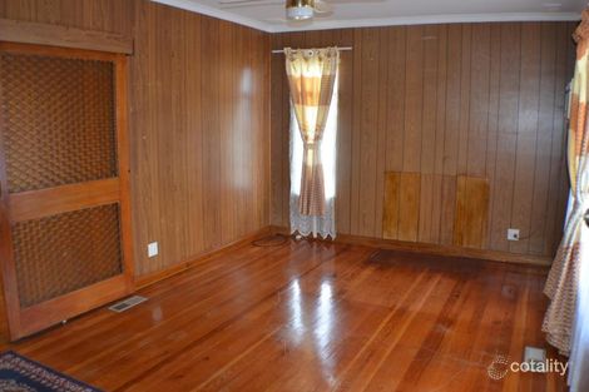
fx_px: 589
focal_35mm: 36
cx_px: 294
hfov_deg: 53.1
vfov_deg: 36.8
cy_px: 196
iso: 1000
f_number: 4
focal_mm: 24
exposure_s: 1/60
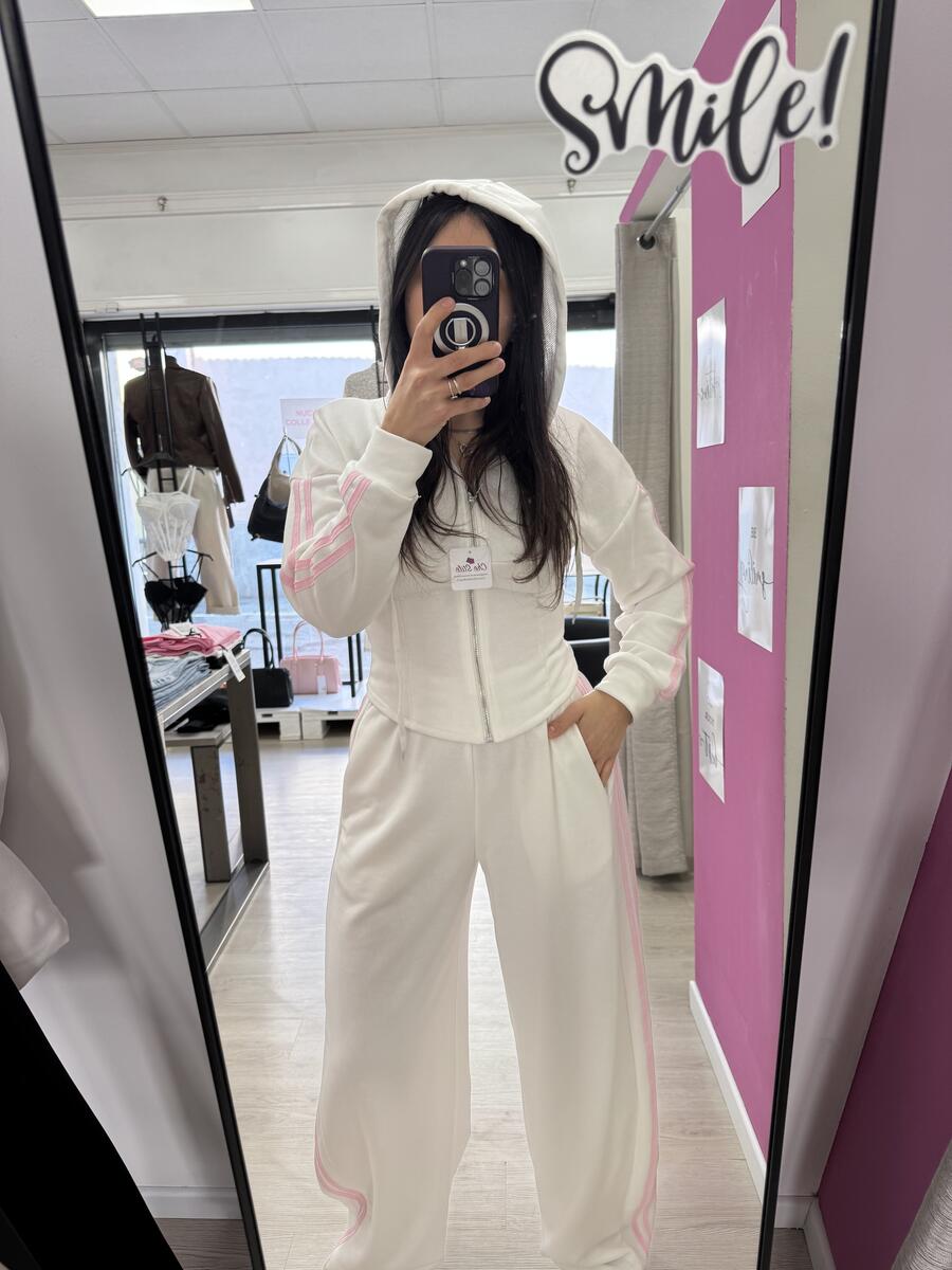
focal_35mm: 24
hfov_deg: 56.8
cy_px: 635
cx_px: 476
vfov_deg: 71.6
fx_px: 880
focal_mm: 6.76
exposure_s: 1/100
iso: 80
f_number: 1.78
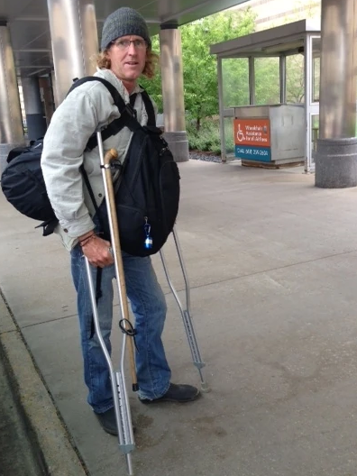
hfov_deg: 36.0
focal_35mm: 40
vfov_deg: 46.8
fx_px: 550
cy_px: 224
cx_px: 176
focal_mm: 4.12
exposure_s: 1/60
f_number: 2.4
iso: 64
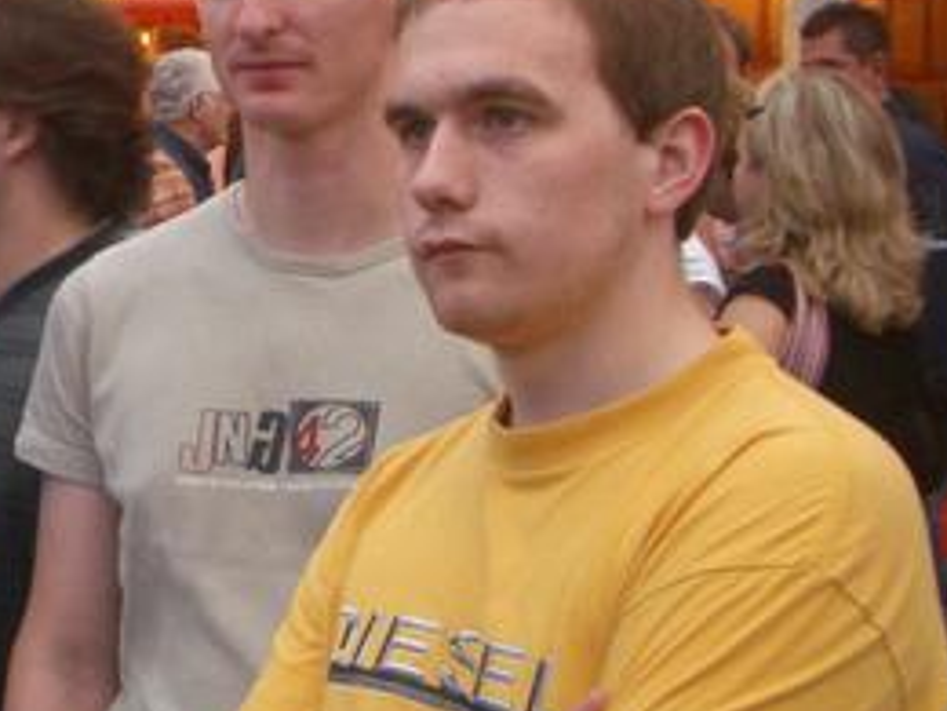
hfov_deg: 21.5
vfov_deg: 17.1
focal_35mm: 86
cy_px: 237
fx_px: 2353
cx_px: -109
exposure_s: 1/40
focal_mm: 5.8
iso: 100
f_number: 2.6
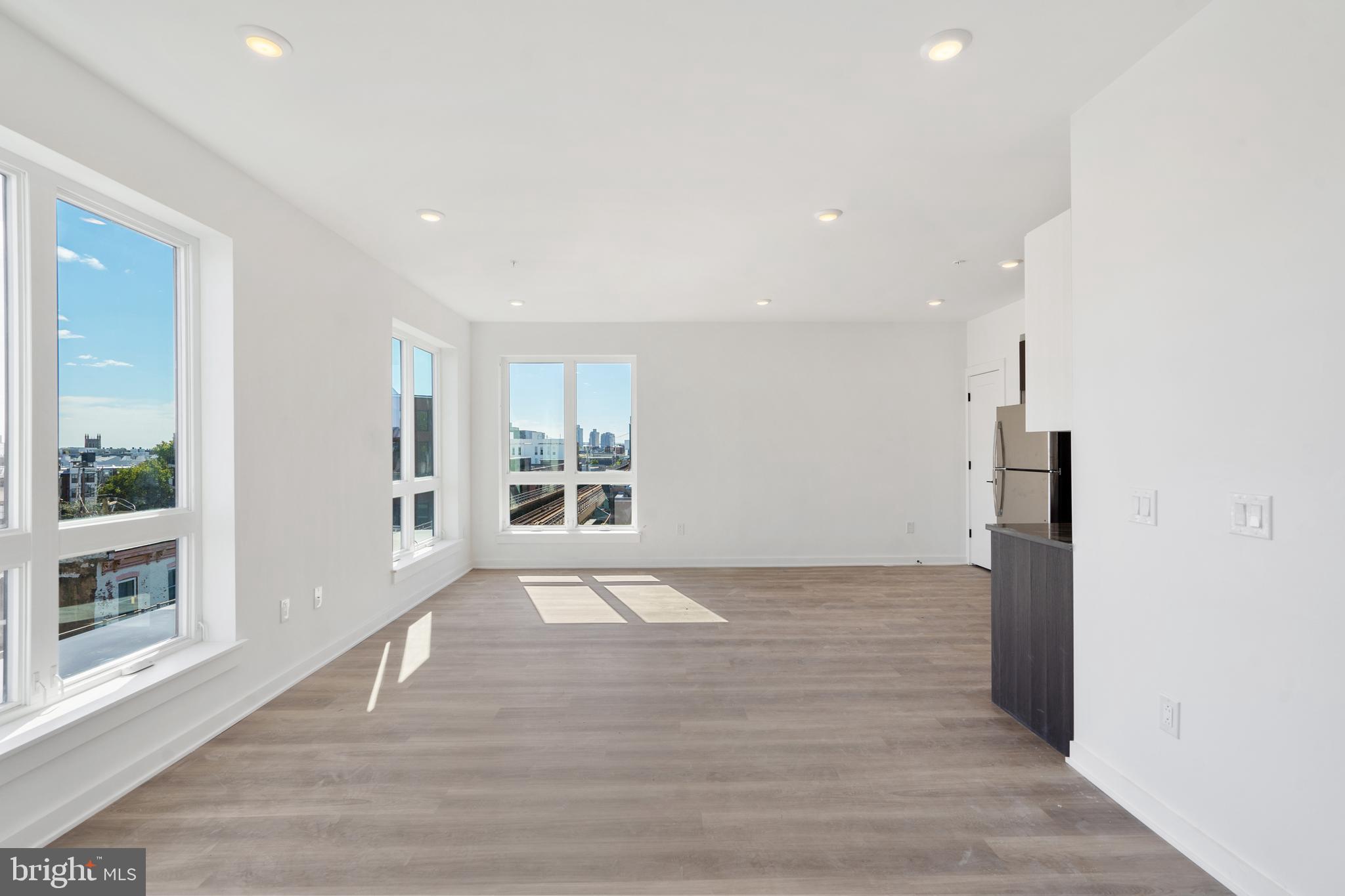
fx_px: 598
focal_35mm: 16
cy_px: 448
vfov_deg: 73.7
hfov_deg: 96.7
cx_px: 672
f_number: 8
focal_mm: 16
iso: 250
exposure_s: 1/60
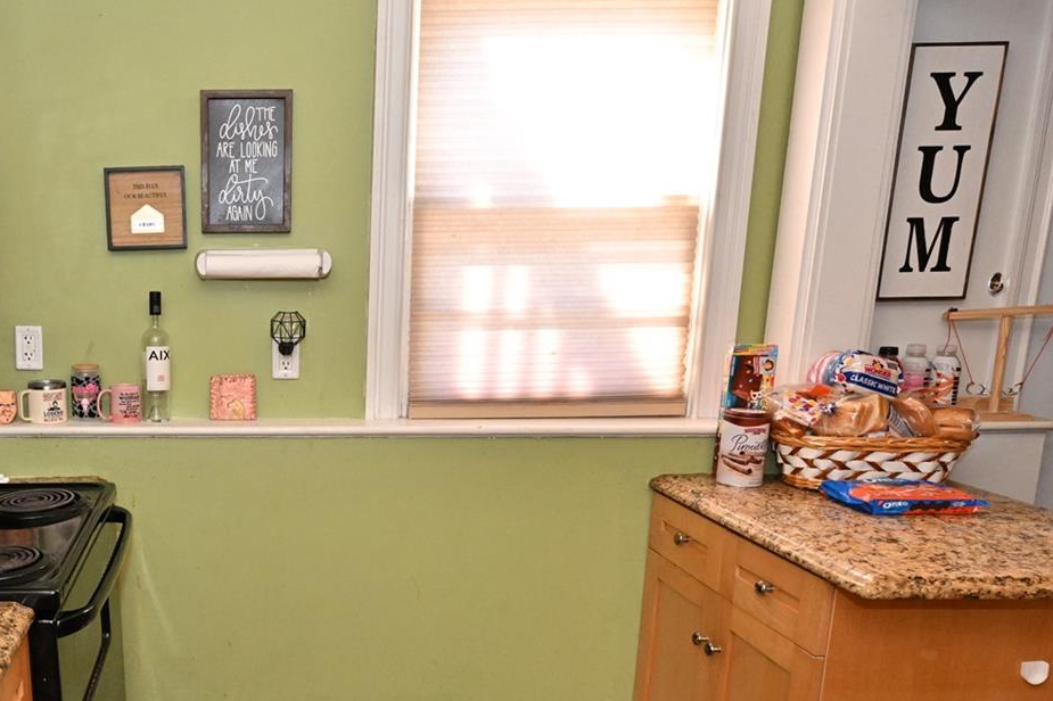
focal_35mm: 31
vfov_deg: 41.8
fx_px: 906
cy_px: 466
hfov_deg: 56.1
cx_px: 215
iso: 1600
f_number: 8
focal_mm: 14
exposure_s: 1/100
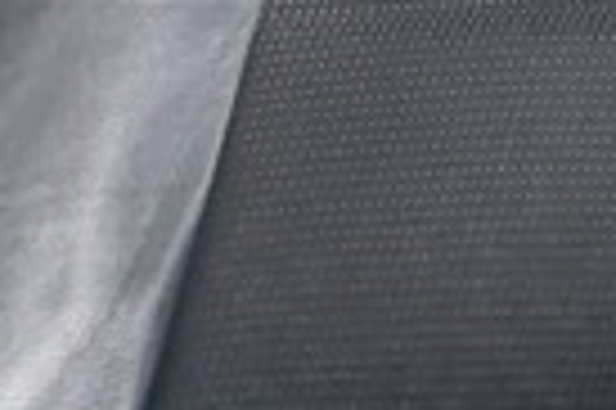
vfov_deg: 7.9
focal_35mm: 152
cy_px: -784
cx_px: 1502
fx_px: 2598
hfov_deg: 11.2
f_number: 1.8
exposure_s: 1/25
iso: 640
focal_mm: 5.23
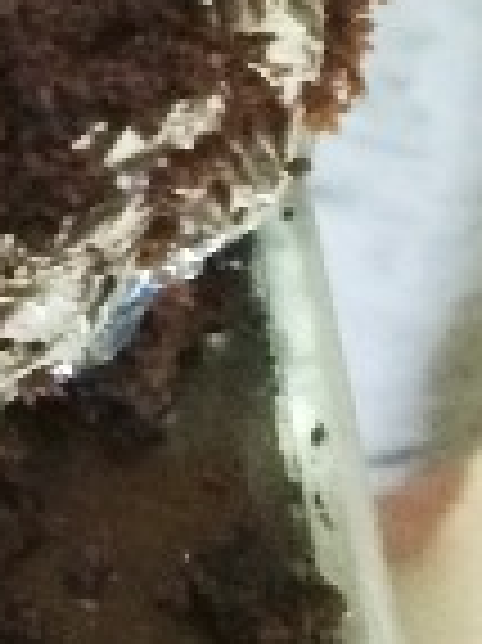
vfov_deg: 7.7
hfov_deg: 5.9
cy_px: -1378
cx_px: -1297
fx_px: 4072
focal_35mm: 219
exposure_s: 1/17
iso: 320
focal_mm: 4.15
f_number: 2.2
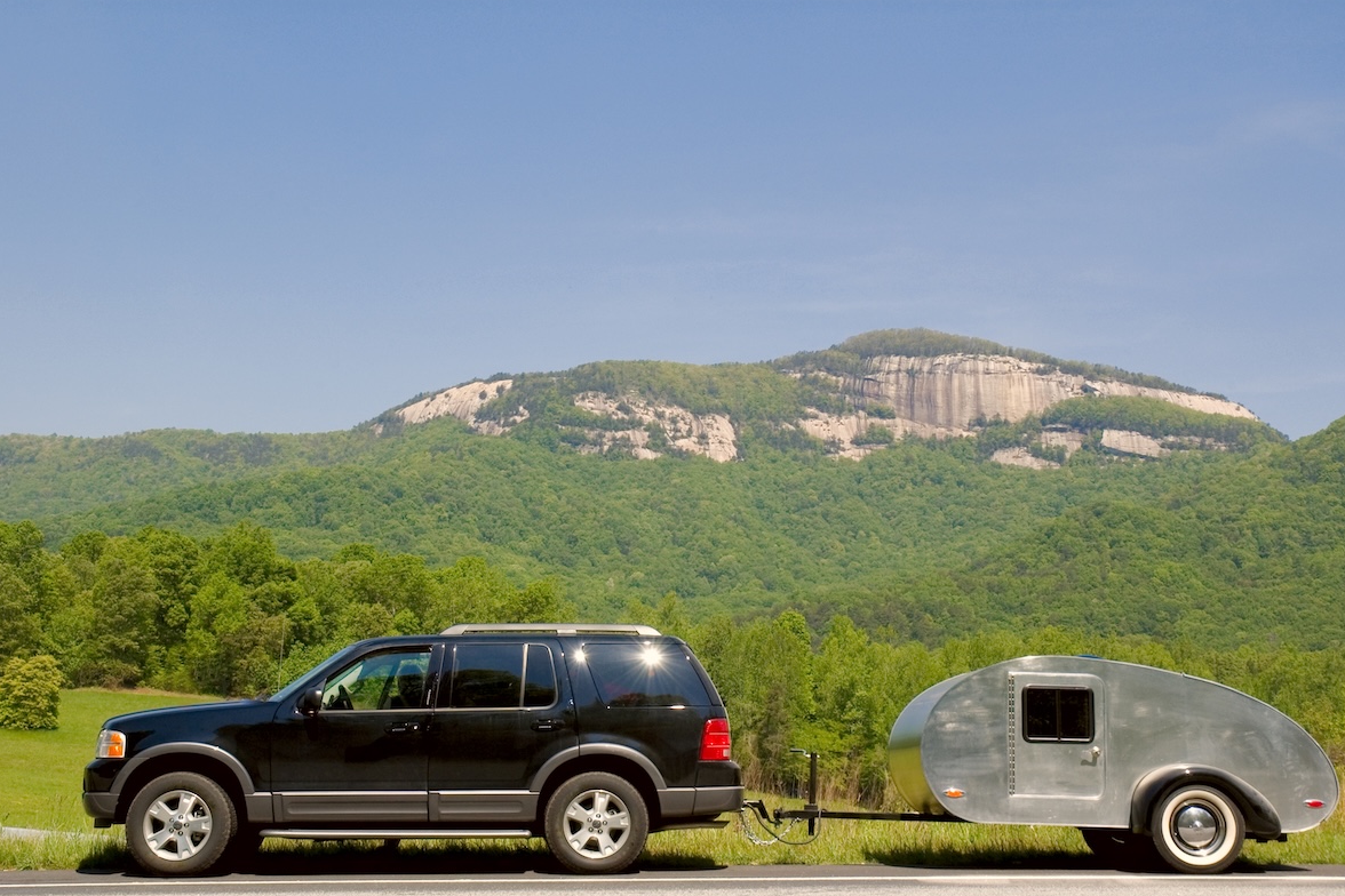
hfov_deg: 38.2
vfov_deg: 26.0
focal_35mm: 52
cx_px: 685
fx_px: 1943
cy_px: 455
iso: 200
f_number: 13
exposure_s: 1/200
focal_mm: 34
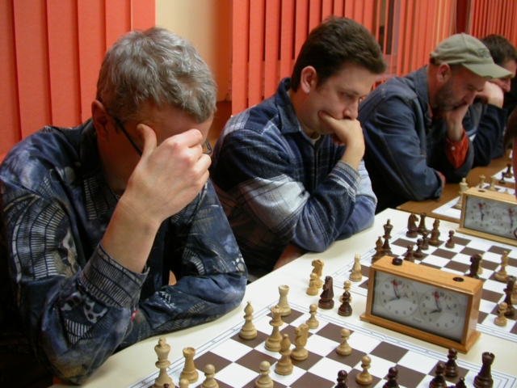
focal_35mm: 38
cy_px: 194
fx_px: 568
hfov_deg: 49.0
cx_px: 258
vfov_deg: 37.7
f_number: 2.6
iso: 100
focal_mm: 7.85
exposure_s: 1/9.2
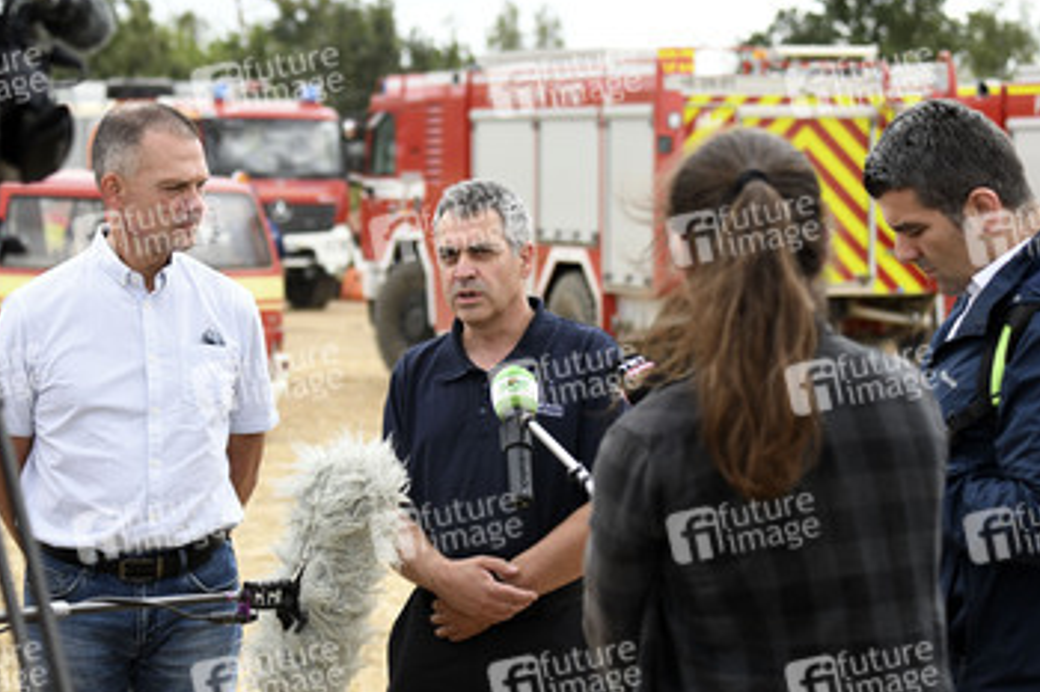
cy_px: 306
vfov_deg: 10.6
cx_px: 486
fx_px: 3725
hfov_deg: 15.9
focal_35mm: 129
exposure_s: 1/2000
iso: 1250
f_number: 5
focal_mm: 100
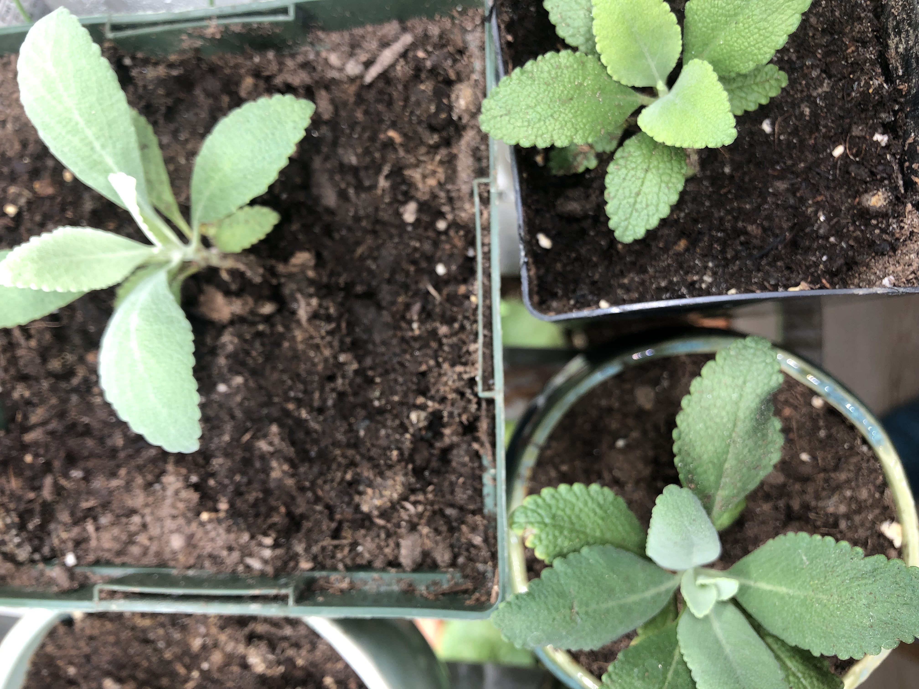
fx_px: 743
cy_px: 344
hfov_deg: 63.4
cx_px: 460
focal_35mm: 28
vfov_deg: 49.7
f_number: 1.8
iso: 25
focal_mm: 3.99
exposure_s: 1/120
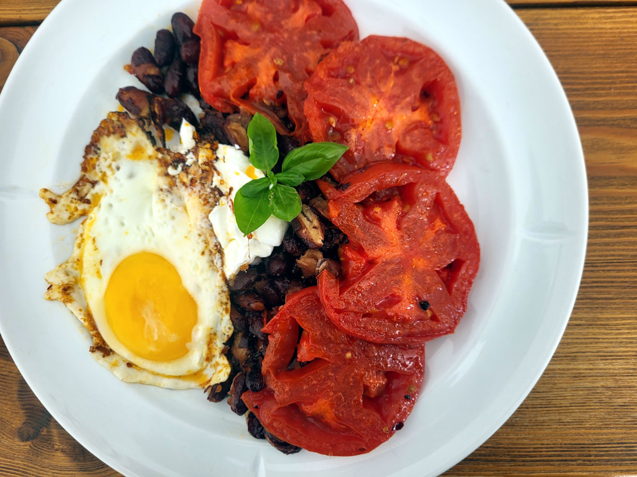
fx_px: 478
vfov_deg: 53.1
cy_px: 238
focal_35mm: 26
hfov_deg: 67.3
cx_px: 318
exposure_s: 1/100
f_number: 1.8
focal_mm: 5.4
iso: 125
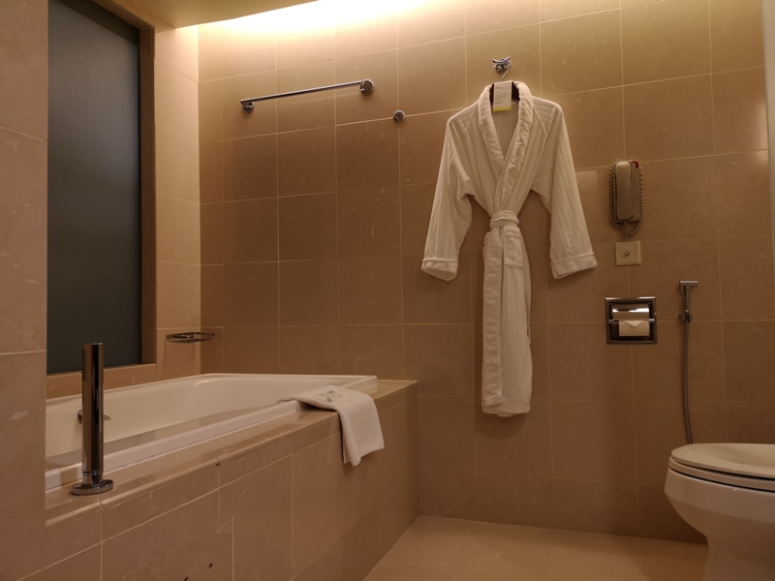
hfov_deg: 65.3
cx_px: 388
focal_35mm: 27
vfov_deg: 51.4
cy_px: 290
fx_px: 604
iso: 200
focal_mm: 3.95
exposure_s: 1/33.3
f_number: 1.8
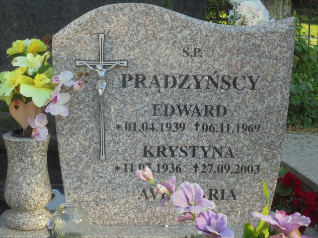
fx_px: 671
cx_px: 159
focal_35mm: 73
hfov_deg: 26.7
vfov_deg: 20.2
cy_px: 119
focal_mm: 13.1
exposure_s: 1/60
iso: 100
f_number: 6.1
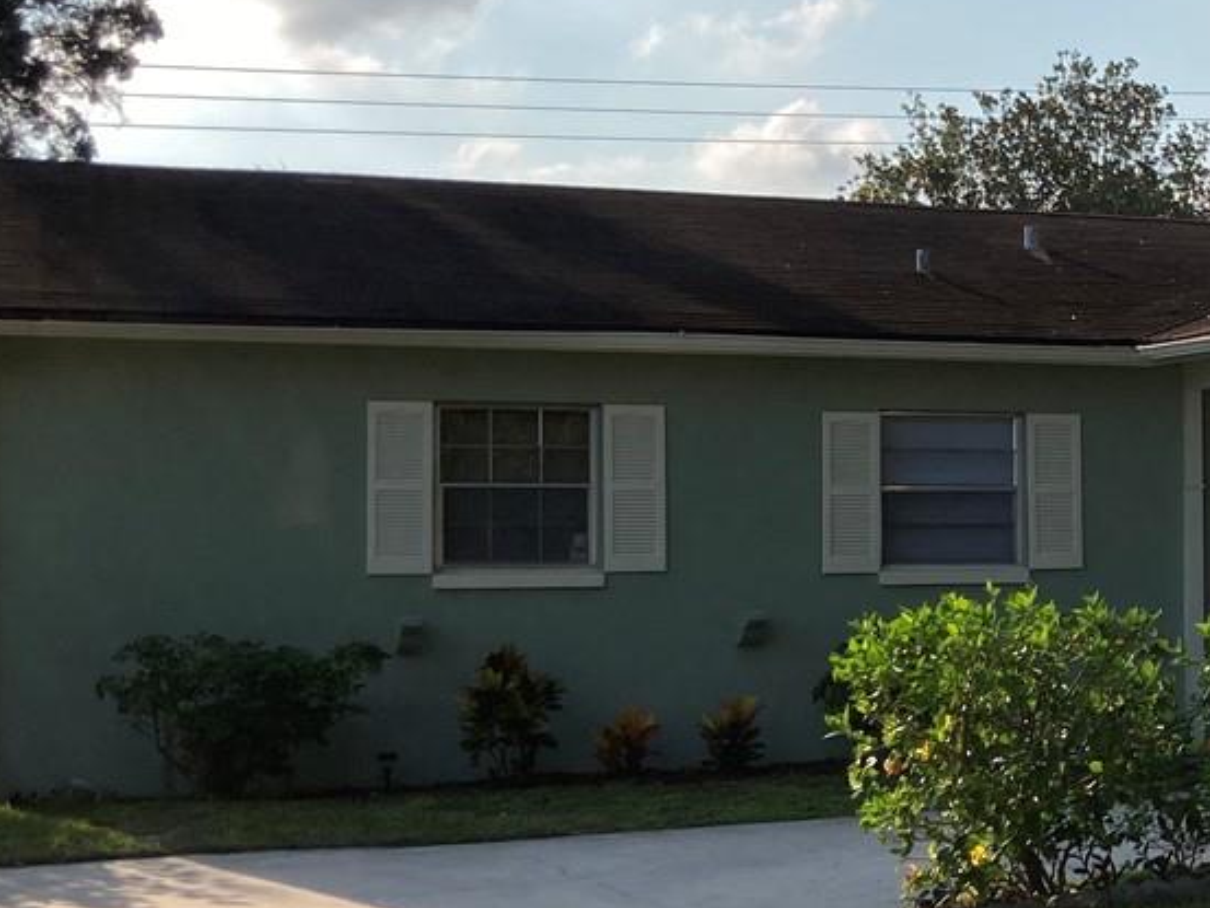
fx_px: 2832
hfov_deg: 22.4
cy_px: 547
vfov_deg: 18.2
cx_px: 1420
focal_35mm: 81
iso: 20
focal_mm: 3.99
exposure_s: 1/3040
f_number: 1.8
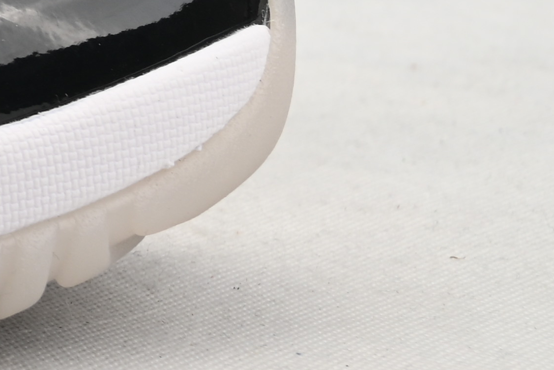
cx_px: -879
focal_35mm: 267
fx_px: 4110
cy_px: -442
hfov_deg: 7.1
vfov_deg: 5.0
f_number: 11
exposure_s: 1/200
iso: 100
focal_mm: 50
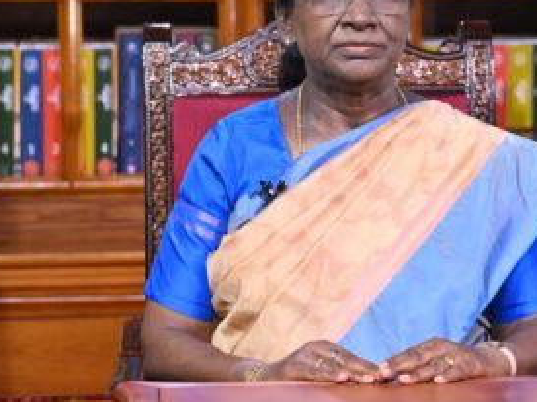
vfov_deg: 11.2
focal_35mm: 132
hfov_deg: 14.9
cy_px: 61
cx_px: 340
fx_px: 2047
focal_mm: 58
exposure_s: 1/160
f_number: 3.2
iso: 1600
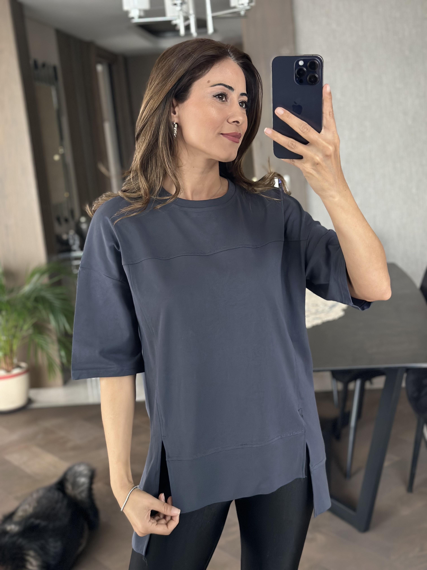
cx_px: 214
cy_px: 285
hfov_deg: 30.3
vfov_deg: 39.7
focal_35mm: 48
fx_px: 789
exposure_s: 1/40
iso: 320
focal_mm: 6.86
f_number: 1.78
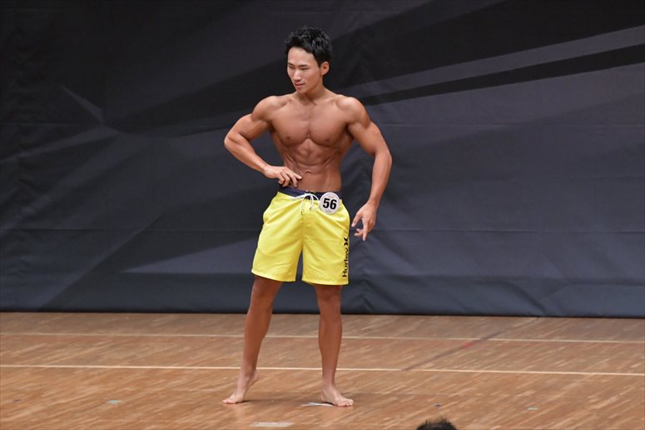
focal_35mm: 285
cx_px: 322
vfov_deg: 4.8
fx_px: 5104
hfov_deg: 7.2
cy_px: 215
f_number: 5.6
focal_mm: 190
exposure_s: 1/400
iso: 6400
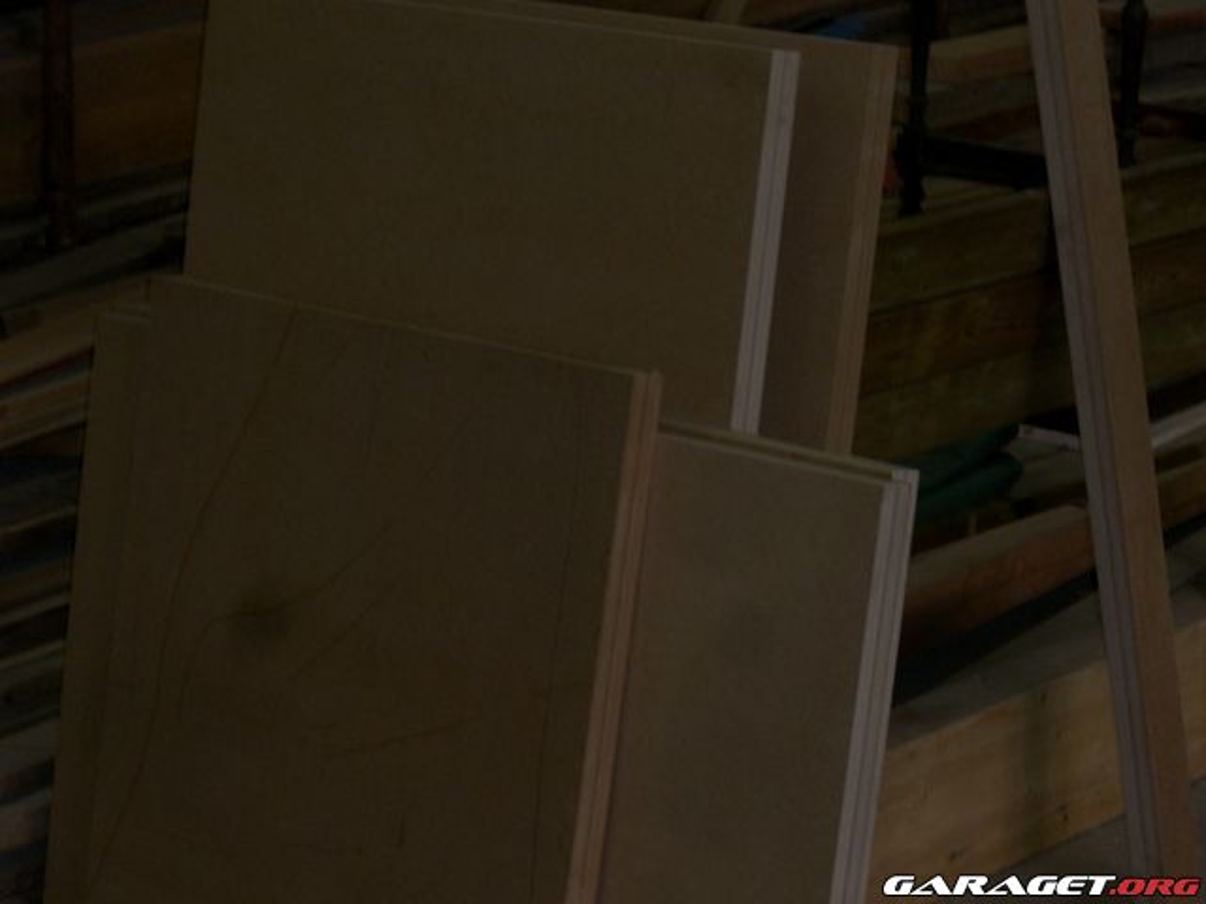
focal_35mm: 114
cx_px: 603
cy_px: 452
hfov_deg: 17.3
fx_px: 3972
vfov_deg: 13.0
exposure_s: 1/60
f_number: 5.2
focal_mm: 18.6
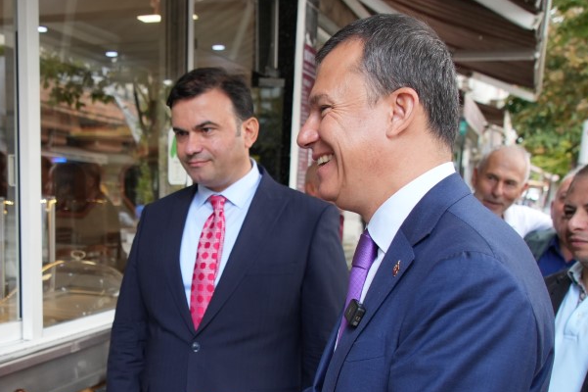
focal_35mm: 45
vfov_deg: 29.1
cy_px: 318
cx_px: 172
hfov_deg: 42.7
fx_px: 735
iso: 1000
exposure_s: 1/400
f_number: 4.5
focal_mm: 26
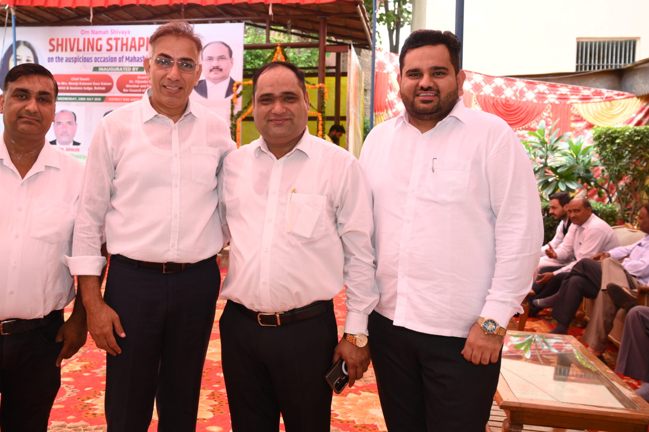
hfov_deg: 49.2
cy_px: 179
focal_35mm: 39
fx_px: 703
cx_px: 248
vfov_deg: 34.1
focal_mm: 31
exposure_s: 1/125
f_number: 5
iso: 320
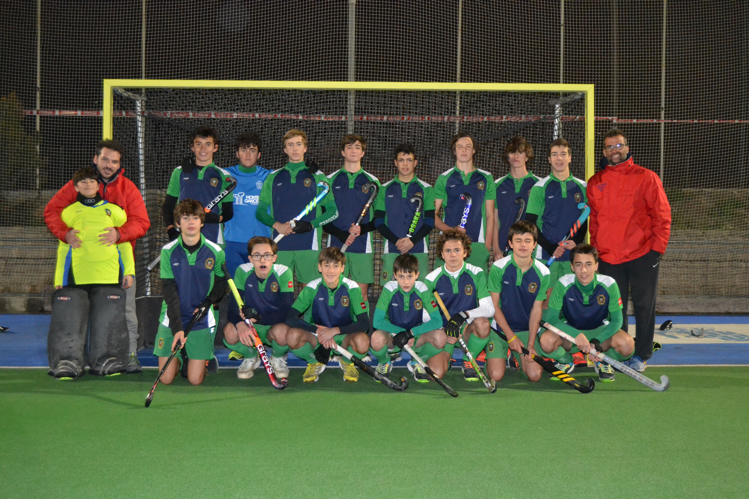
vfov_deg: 34.2
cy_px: 250
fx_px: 811
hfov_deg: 49.6
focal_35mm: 39
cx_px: 374
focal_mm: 26
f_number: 4
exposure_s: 1/60
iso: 3200
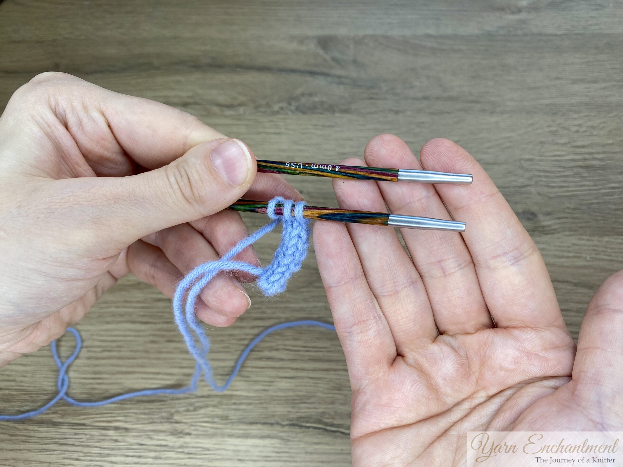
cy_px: 234
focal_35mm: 25
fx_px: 450
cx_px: 312
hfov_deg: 69.4
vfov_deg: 54.9
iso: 40
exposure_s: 1/100
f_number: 1.8
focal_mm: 4.25
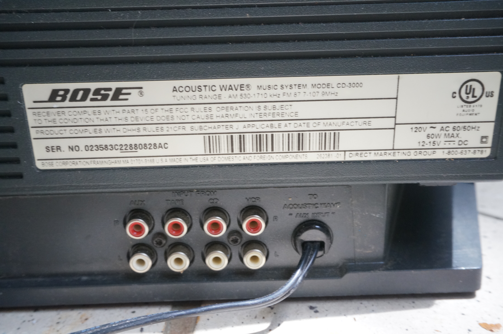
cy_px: 167
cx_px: 252
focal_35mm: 38
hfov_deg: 51.3
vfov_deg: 35.4
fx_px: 523
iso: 1000
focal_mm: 25
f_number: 8
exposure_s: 1/60
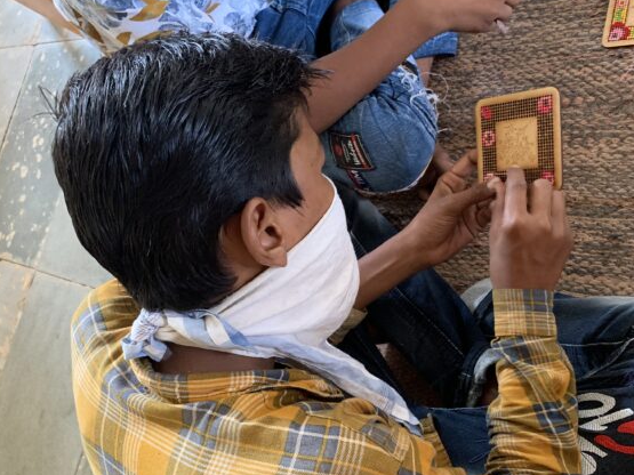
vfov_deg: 39.4
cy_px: 289
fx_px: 659
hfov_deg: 51.2
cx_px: 362
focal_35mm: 36
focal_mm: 4.25
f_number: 1.8
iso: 400
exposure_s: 1/39
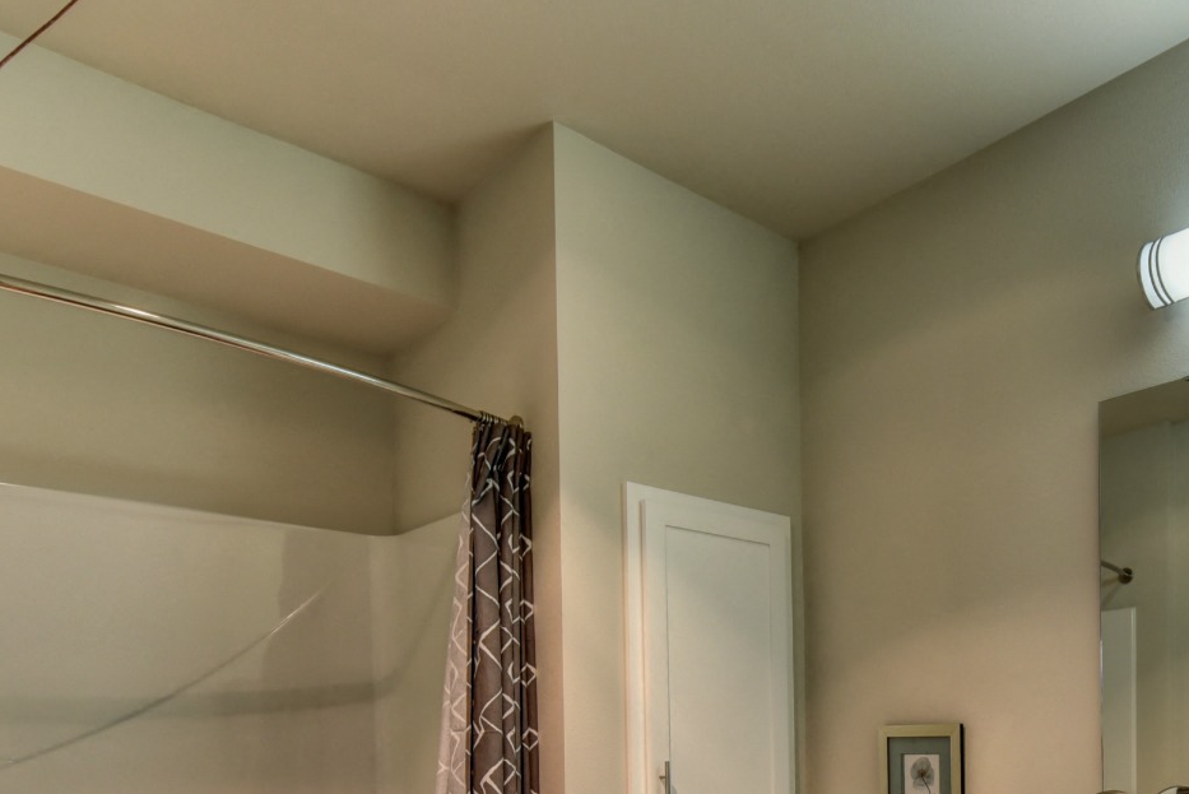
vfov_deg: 39.4
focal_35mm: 30
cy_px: 764
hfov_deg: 58.4
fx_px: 991
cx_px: 902
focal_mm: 14
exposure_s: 1/125
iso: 1600
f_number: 5.6
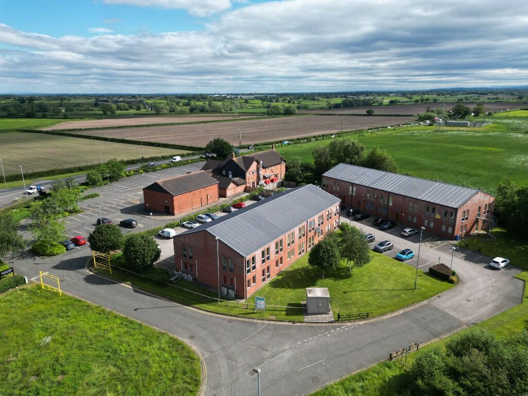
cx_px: 264
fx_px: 366
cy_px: 198
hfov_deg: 71.6
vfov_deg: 56.8
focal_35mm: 24
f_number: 1.7
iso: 110
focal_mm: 6.72
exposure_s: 1/2500
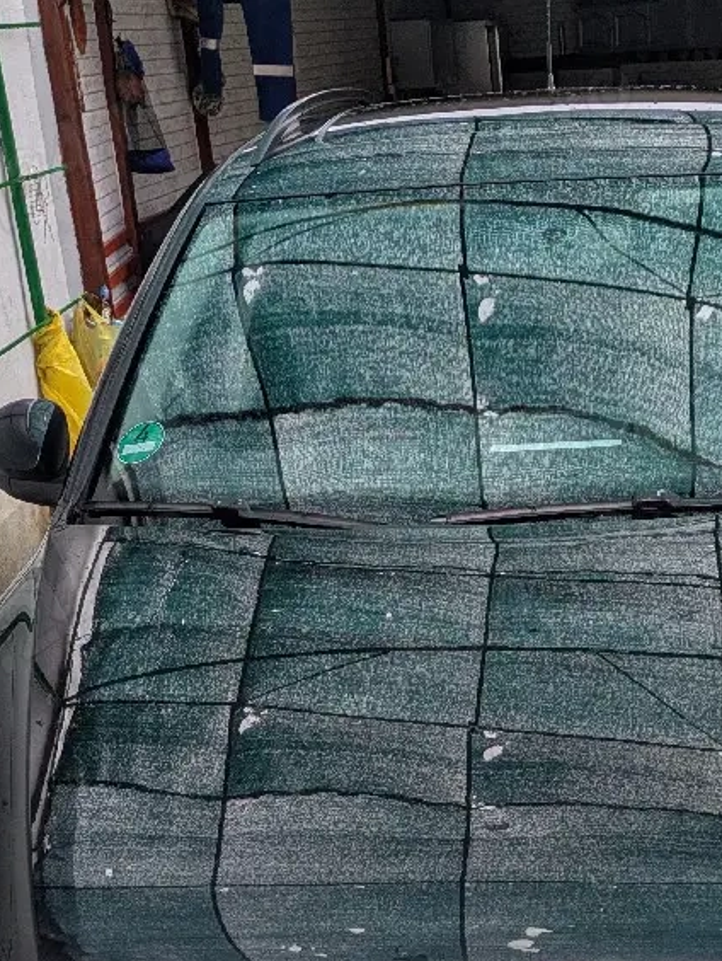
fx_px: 1638
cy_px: 711
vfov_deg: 32.1
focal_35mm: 59
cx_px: 562
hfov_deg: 24.5
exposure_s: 1/213
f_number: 1.89
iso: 42
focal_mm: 5.43
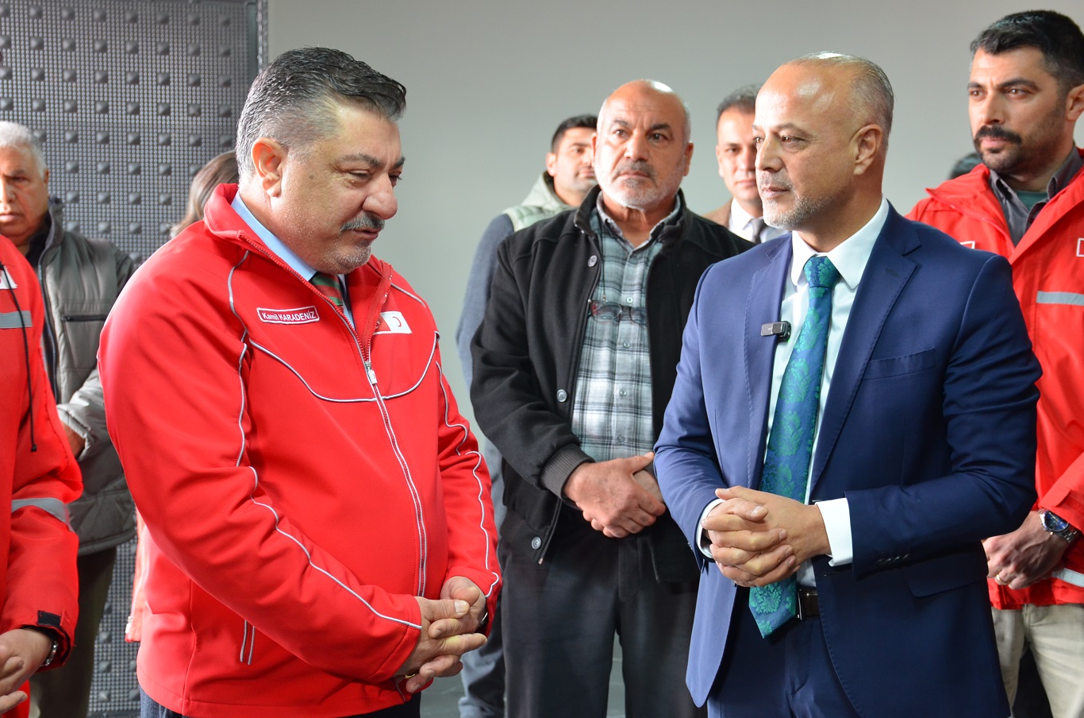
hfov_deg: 35.7
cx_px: 533
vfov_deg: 24.1
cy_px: 343
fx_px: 1682
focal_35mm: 56
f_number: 4.2
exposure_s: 1/50
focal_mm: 34
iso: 800
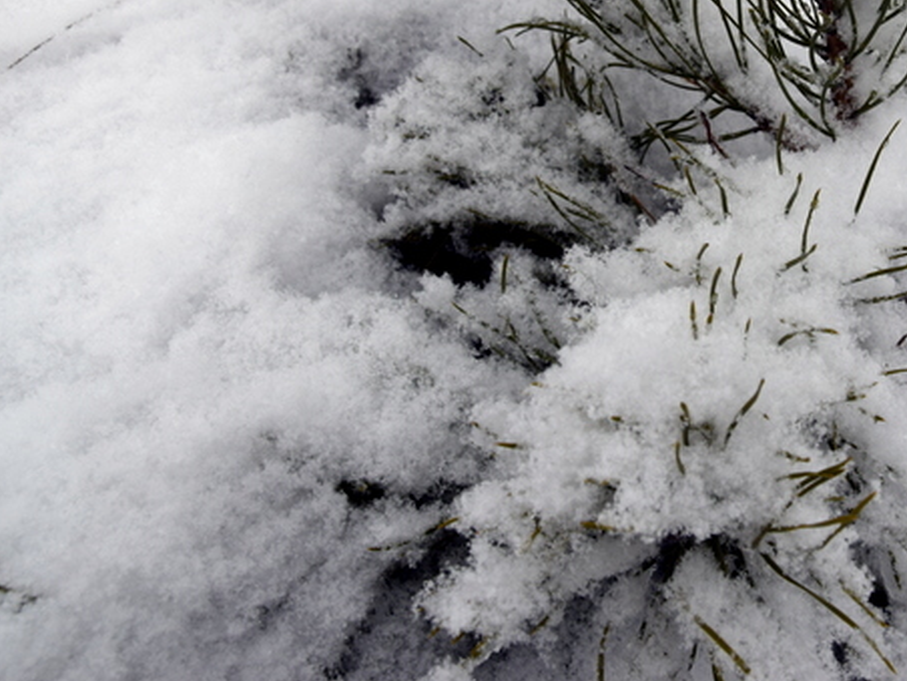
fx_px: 1673
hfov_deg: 29.4
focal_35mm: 64
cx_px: 777
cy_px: 161
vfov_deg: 22.7
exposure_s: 1/160
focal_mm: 25
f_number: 8
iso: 400
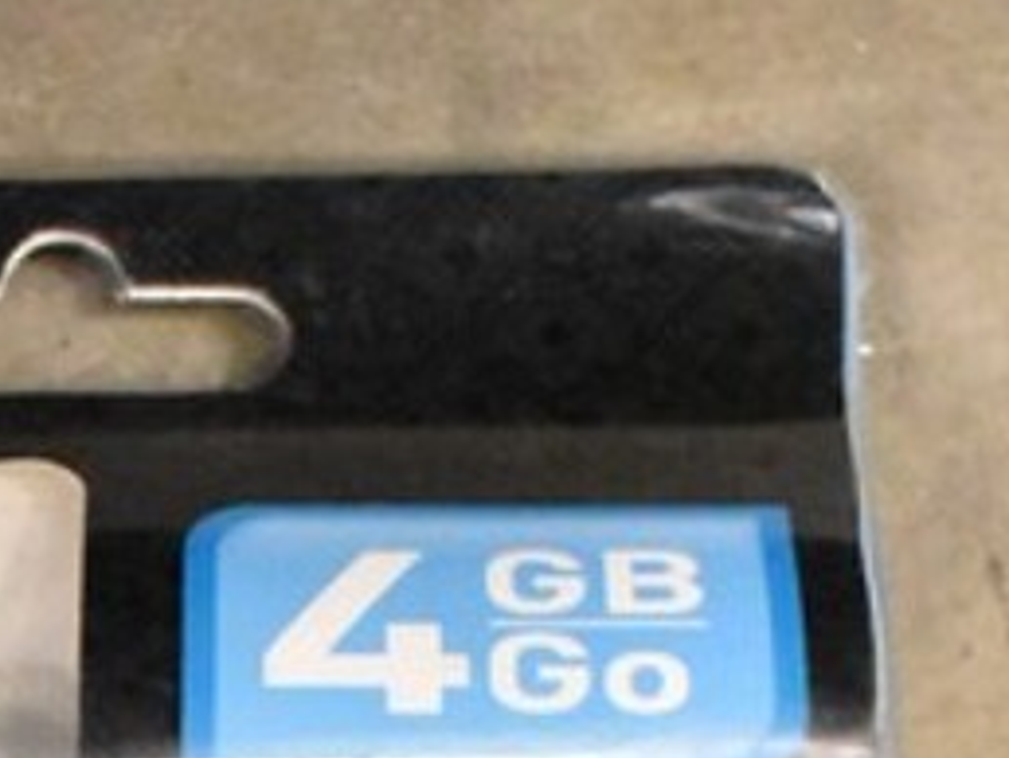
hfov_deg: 14.0
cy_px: 1371
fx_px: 4017
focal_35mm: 138
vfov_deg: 10.2
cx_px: -82
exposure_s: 1/125
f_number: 5.6
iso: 14400
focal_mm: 27
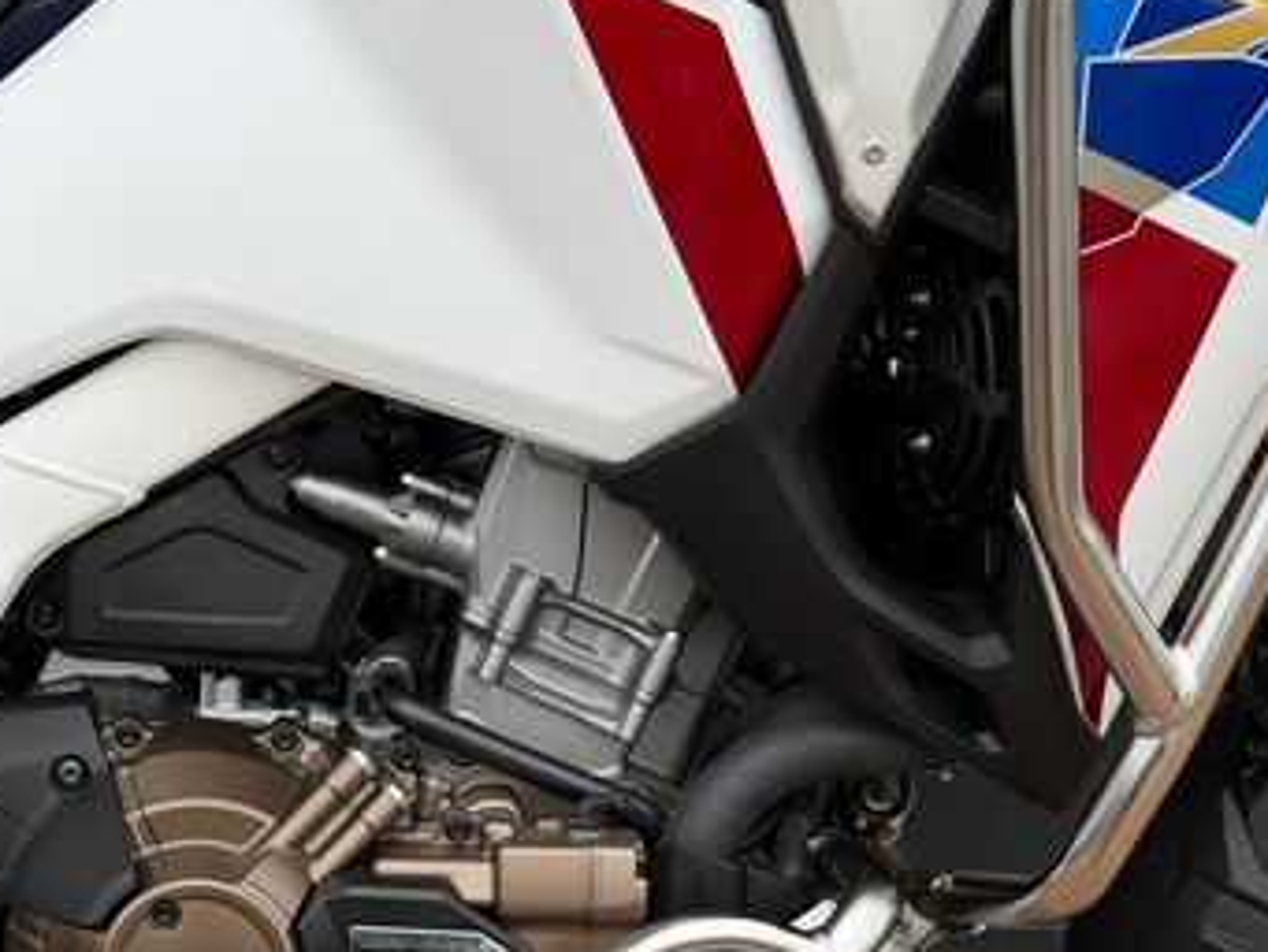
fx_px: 3298
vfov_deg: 16.4
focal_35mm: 90
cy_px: 632
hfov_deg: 21.4
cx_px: 182
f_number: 1.78
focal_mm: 6.76
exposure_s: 1/1429
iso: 64
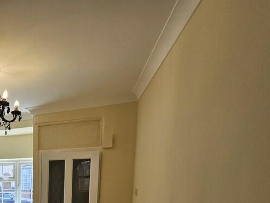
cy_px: 208
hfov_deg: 50.4
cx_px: -10
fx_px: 211
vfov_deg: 43.2
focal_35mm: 27
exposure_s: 1/100
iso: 80
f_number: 2.2
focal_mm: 2.2
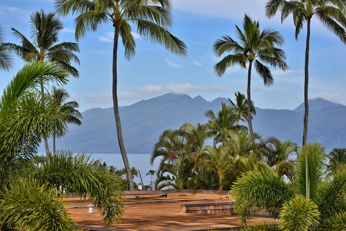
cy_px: 116
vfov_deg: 13.4
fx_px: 981
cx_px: 173
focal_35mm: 102
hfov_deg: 20.0
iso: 100
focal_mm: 102
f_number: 11
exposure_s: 1/200
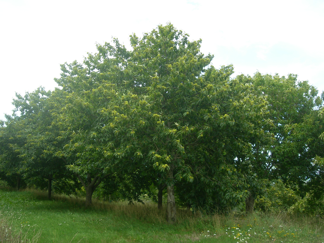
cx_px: 162
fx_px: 356
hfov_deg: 49.0
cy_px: 122
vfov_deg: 37.7
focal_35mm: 38
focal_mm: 7.8
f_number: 2.8
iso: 50
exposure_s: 1/286
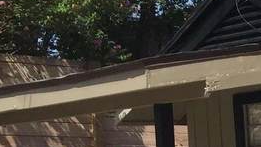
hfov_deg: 11.6
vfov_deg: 7.6
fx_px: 1073
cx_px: 606
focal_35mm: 155
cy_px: 273
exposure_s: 1/2198
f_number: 2.2
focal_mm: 4.15
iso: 32
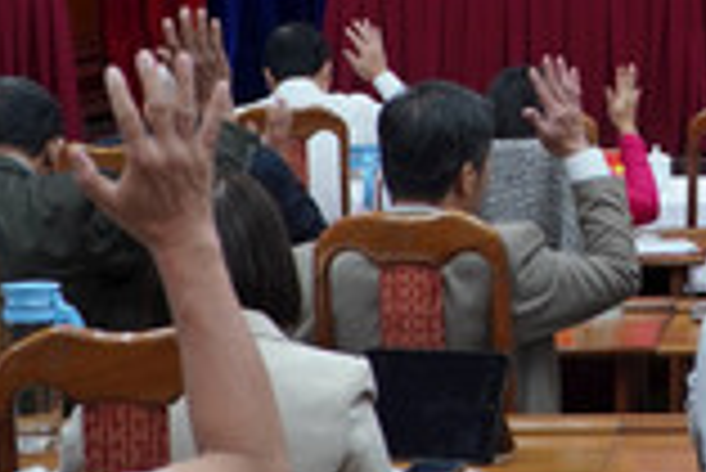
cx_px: 832
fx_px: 2434
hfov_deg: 15.9
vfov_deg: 11.0
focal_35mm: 124
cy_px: -22
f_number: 4
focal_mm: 24
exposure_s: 1/30
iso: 500
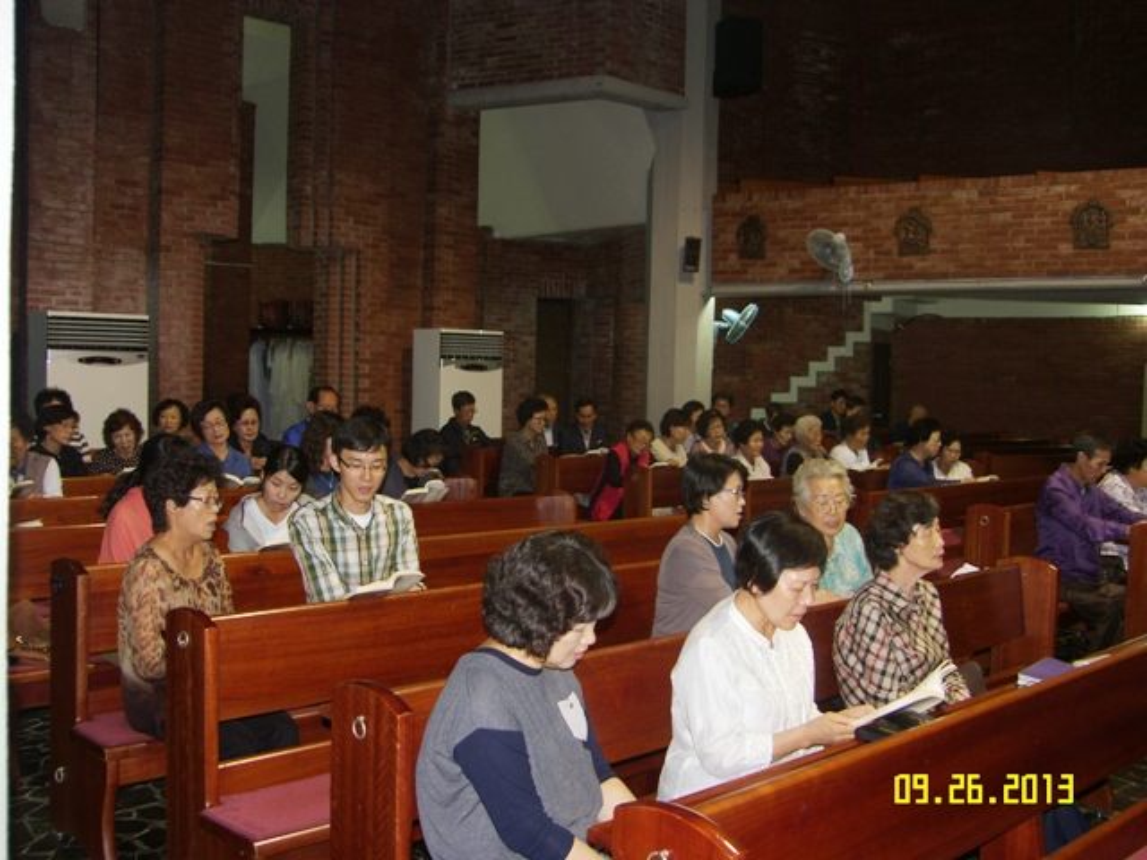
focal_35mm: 35
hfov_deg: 52.6
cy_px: 430
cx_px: 574
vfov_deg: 40.7
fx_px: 1160
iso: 50
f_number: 2.2
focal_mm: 9
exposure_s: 1/30
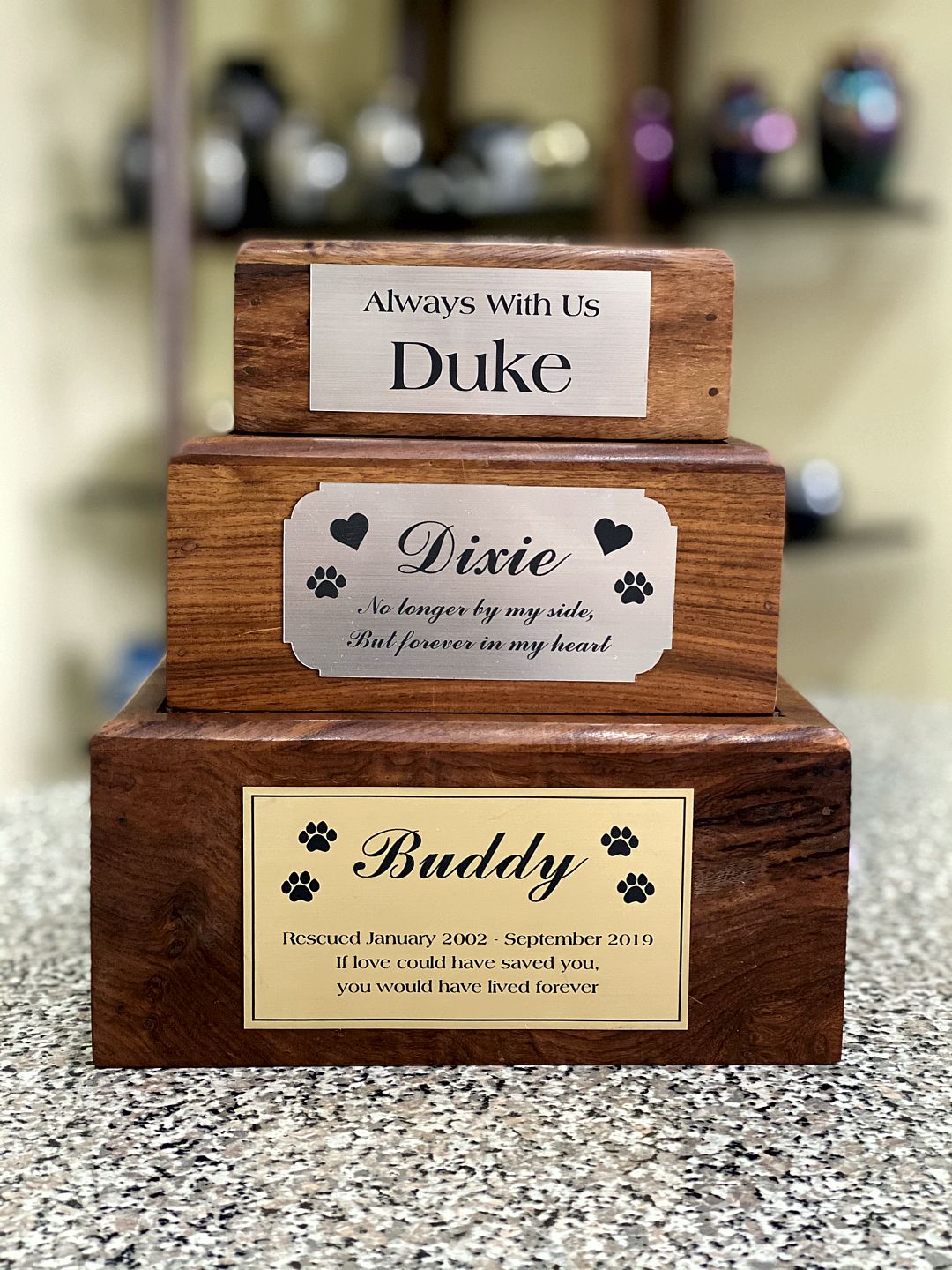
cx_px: 476
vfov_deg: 36.8
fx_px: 1907
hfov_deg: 28.0
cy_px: 635
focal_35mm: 52
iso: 320
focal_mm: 6
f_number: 2
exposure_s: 1/40
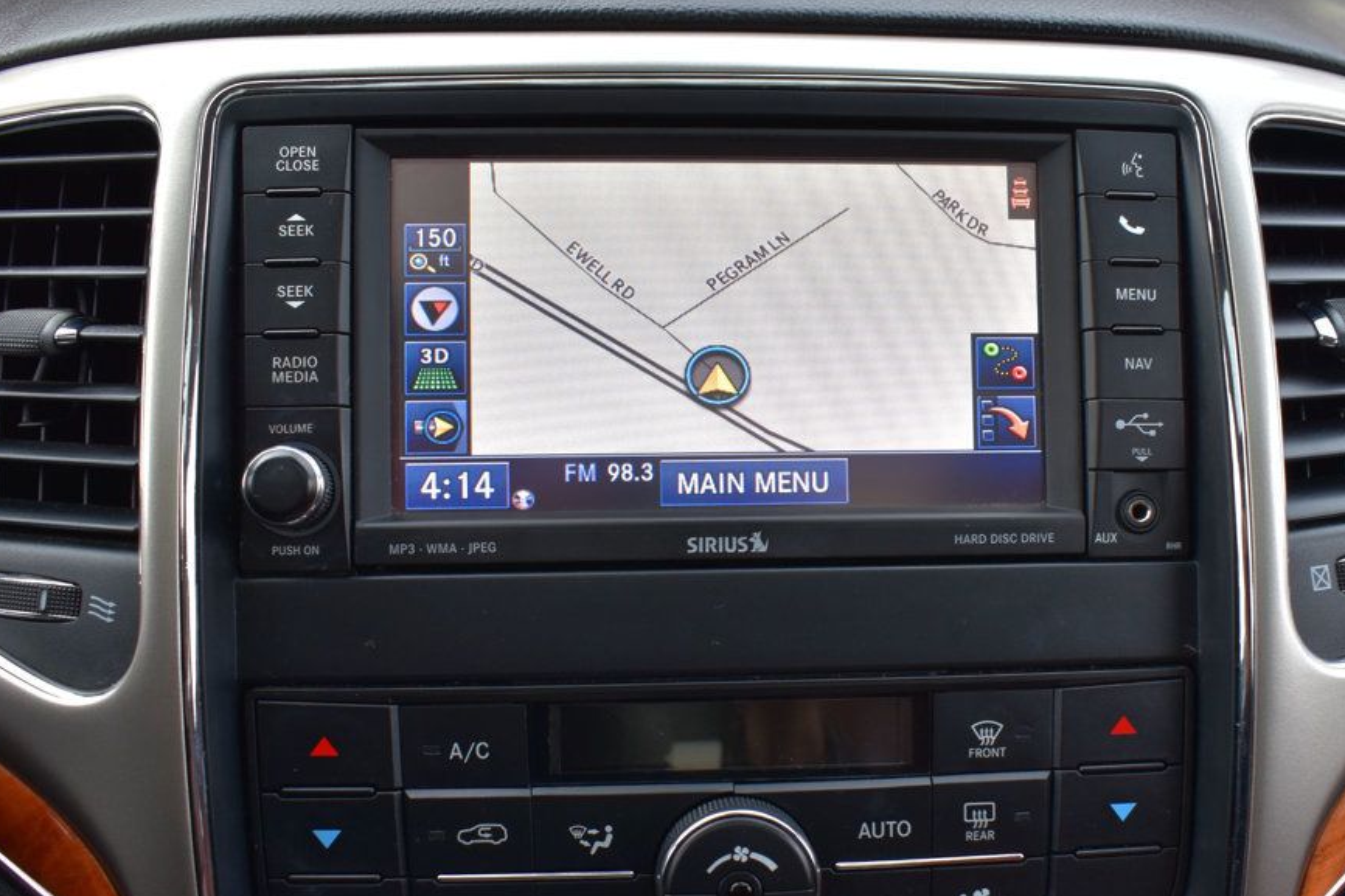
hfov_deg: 49.5
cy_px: 517
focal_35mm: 39
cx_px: 753
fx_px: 1457
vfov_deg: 34.1
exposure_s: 1/25
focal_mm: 22
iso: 400
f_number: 7.1
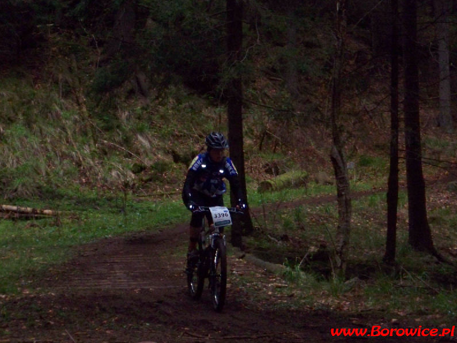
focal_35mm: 118
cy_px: 172
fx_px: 1558
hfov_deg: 16.7
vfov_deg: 12.6
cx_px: 230
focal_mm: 19.2
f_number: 4.4
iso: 400
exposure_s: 1/125
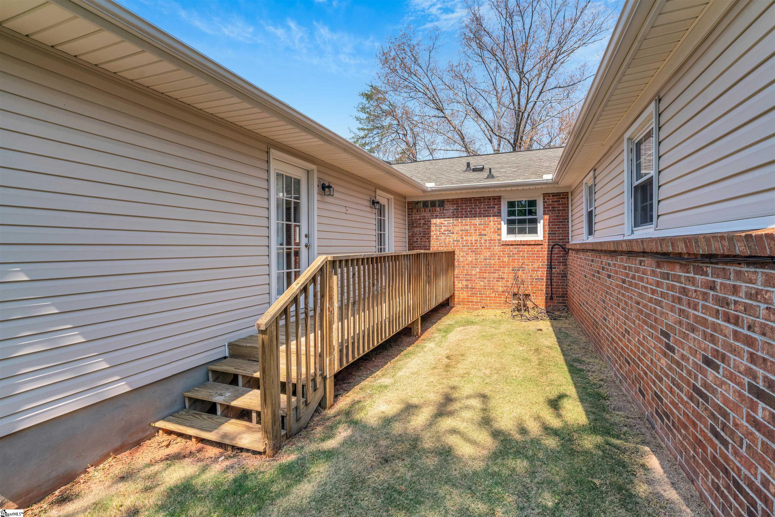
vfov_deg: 73.8
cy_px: 258
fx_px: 344
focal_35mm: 16
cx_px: 388
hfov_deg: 96.7
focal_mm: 16
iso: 320
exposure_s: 1/320
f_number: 9
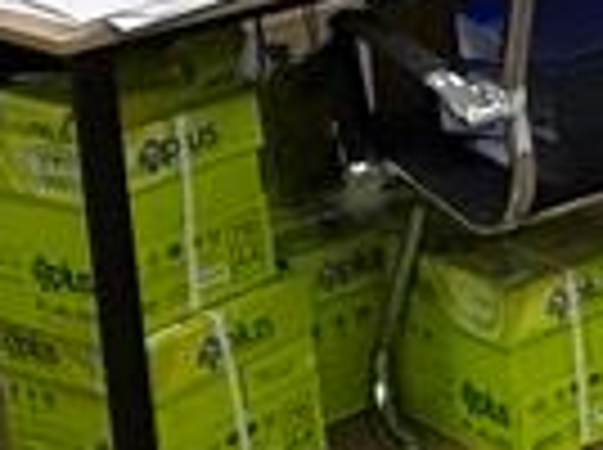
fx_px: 1861
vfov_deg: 13.0
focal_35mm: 107
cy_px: -238
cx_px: 1332
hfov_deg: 14.2
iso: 320
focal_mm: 2.22
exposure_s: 1/100
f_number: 2.2
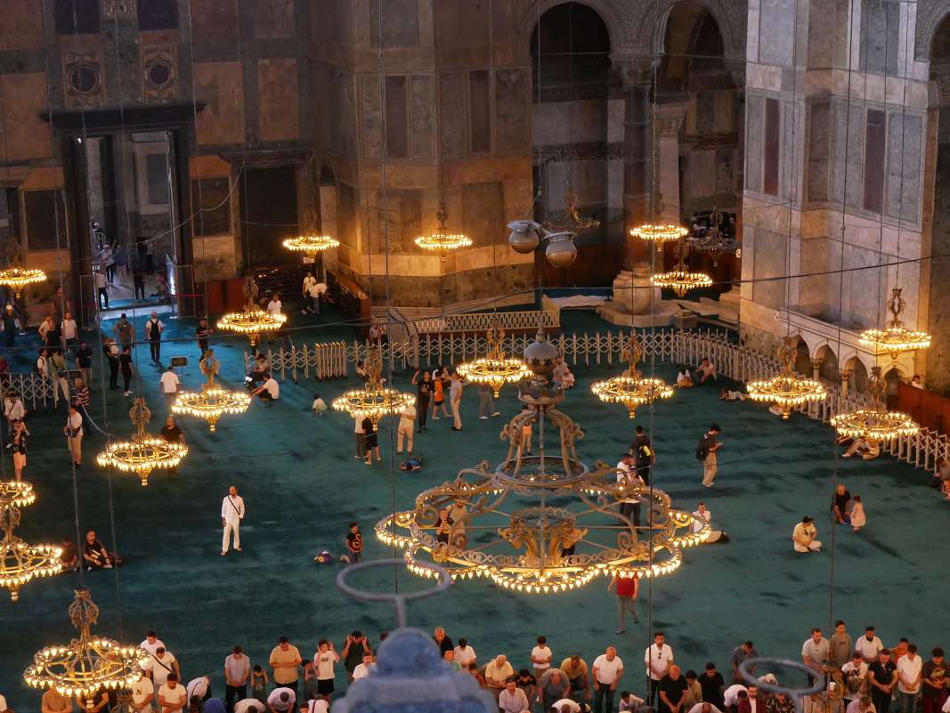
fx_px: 1812
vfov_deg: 22.3
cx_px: 475
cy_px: 356
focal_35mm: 66
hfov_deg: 29.4
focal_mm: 33
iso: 3200
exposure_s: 1/50
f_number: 5.1
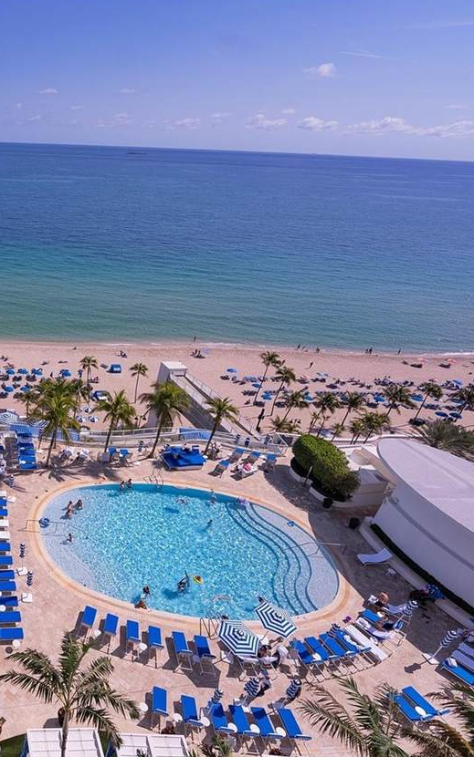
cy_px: 382
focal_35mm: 22
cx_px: -34
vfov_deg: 79.6
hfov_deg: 43.9
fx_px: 455
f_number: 4.5
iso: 100
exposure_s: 1/1000
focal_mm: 14
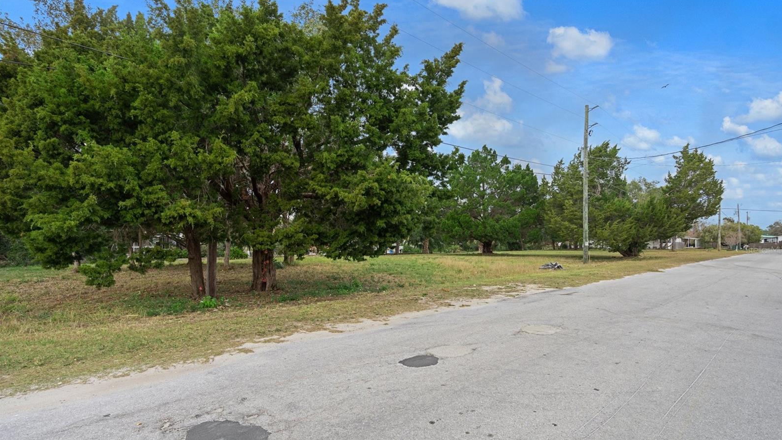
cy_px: 250
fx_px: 373
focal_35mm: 18
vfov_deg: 60.8
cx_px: 394
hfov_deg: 92.7
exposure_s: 1/50
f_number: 8
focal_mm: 17
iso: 320
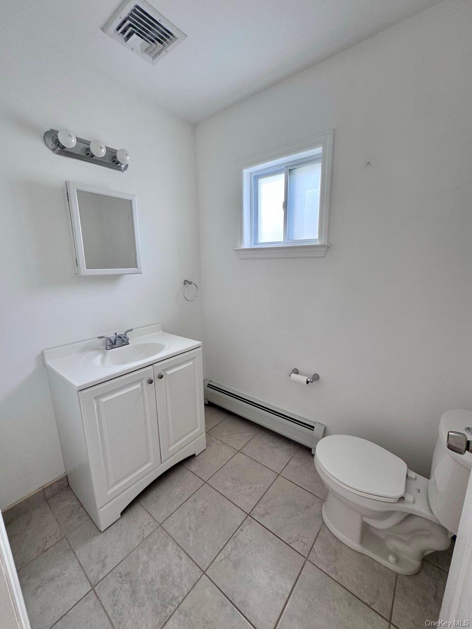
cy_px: 314
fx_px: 255
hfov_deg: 85.7
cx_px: 236
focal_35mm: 14
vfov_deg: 102.1
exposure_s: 1/99
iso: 80
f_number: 2.2
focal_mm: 2.22
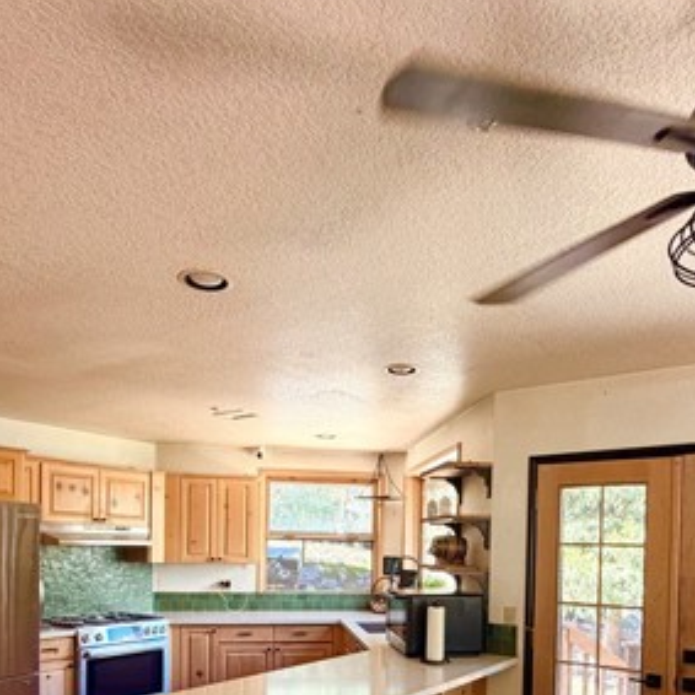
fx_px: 636
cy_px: 557
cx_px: 381
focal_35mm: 28
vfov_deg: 53.4
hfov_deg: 57.2
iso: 320
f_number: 2.2
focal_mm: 2.22
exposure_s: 1/70
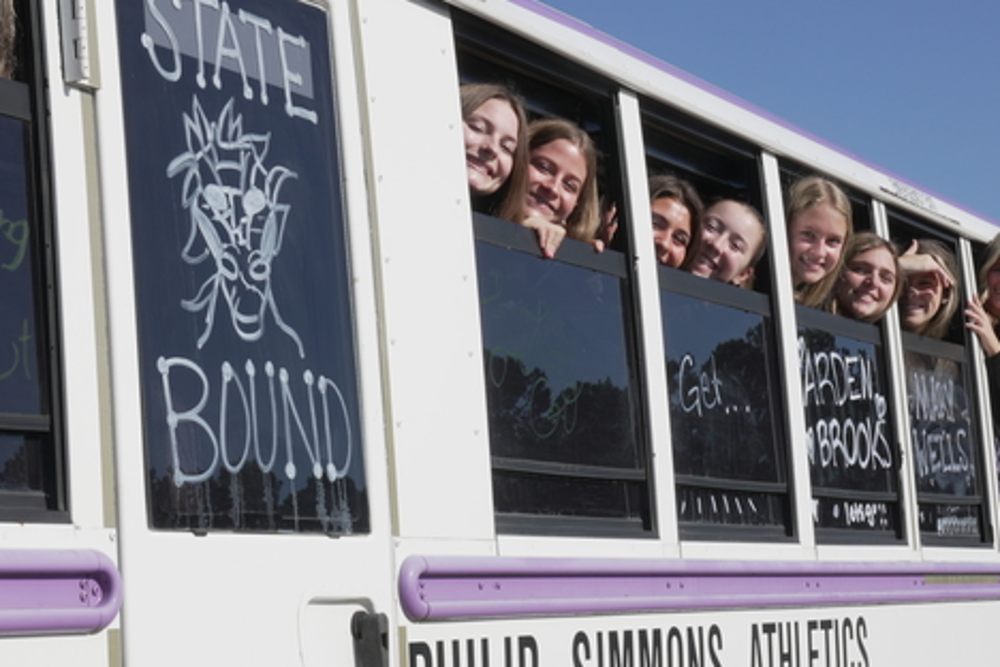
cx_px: 400
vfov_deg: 16.8
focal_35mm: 81
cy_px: 404
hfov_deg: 25.0
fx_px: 2250
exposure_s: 1/125
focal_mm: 37
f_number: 22
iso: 250
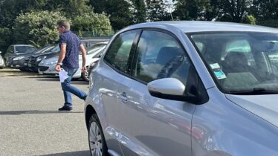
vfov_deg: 20.9
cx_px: 279
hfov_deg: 33.9
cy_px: 143
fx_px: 413
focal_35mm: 56
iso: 80
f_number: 1.78
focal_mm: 6.86
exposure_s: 1/3155
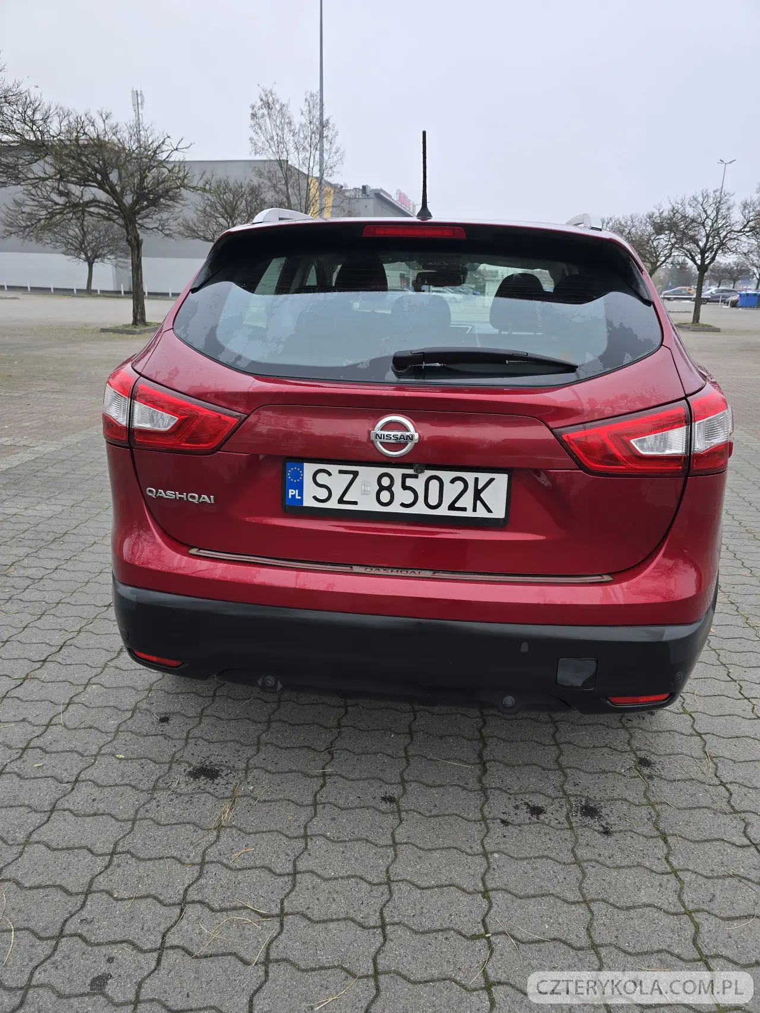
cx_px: 380
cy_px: 506
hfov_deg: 58.9
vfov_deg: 73.9
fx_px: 673
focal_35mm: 23
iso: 50
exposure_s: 1/180
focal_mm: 6.3
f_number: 1.7
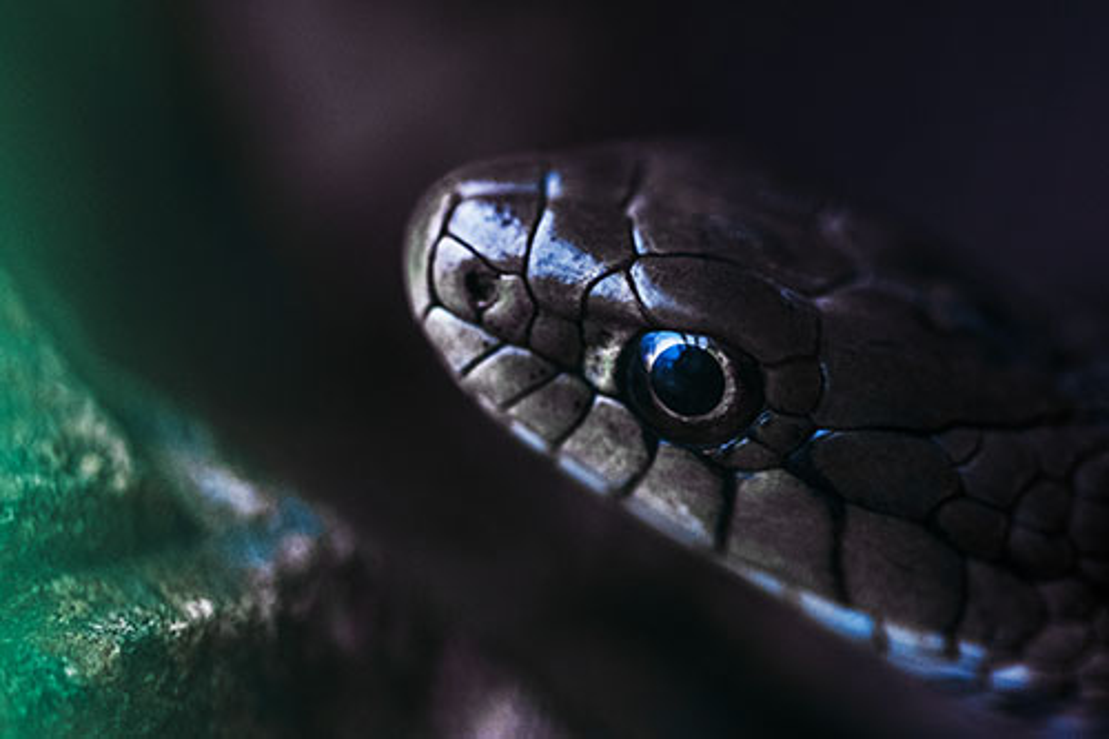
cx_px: 554
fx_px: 6467
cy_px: 370
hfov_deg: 9.8
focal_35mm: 210
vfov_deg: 6.5
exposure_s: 1/320
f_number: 9.5
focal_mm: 210
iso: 2500
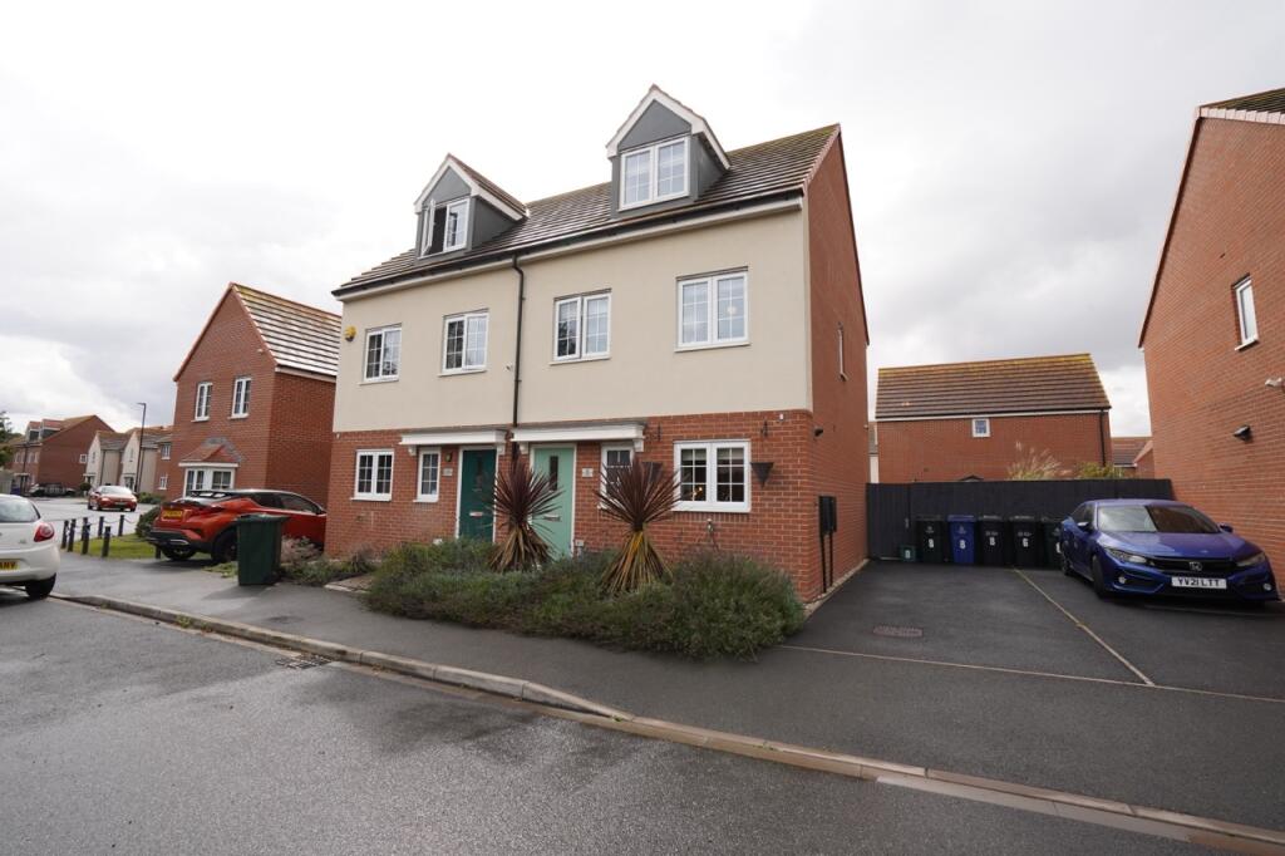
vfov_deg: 73.7
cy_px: 428
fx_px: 571
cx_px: 642
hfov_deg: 96.8
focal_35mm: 16
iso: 400
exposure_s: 1/160
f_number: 14
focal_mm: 16
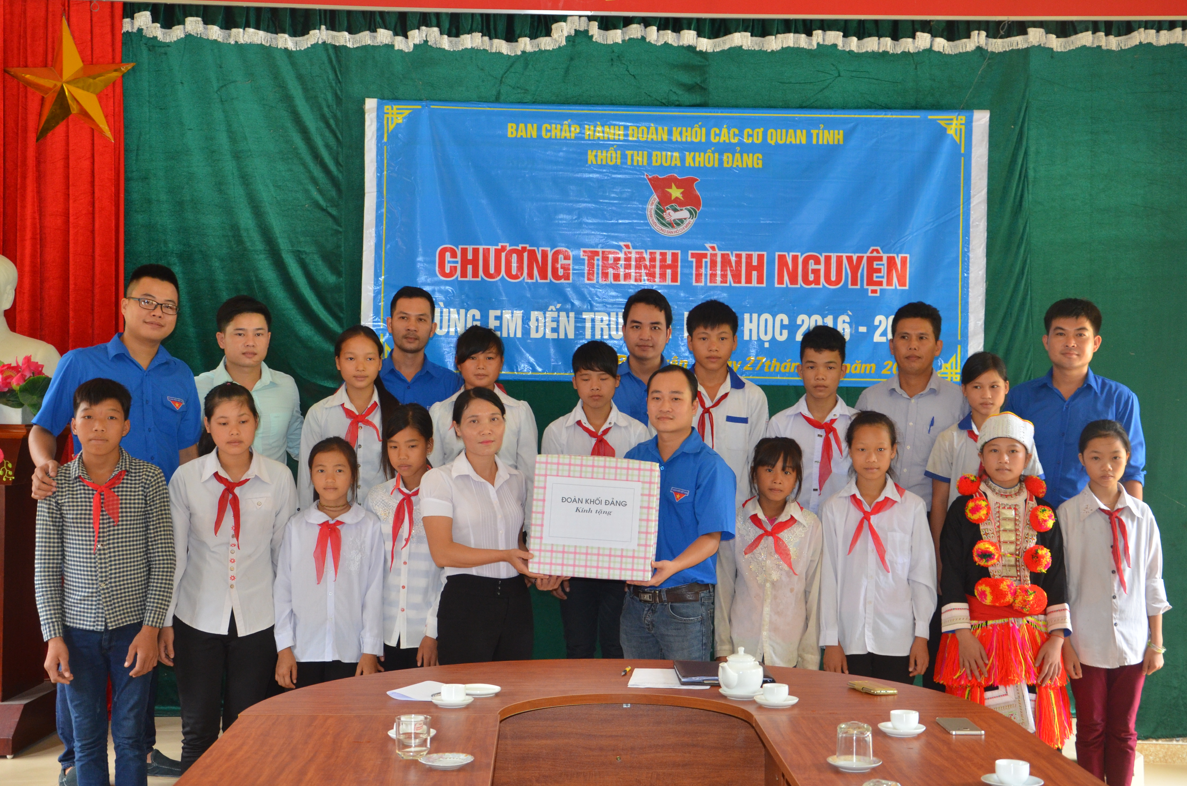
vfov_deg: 26.9
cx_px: 620
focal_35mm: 50
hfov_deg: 39.7
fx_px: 1645
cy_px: 411
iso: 800
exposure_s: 1/60
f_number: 4.2
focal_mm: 30
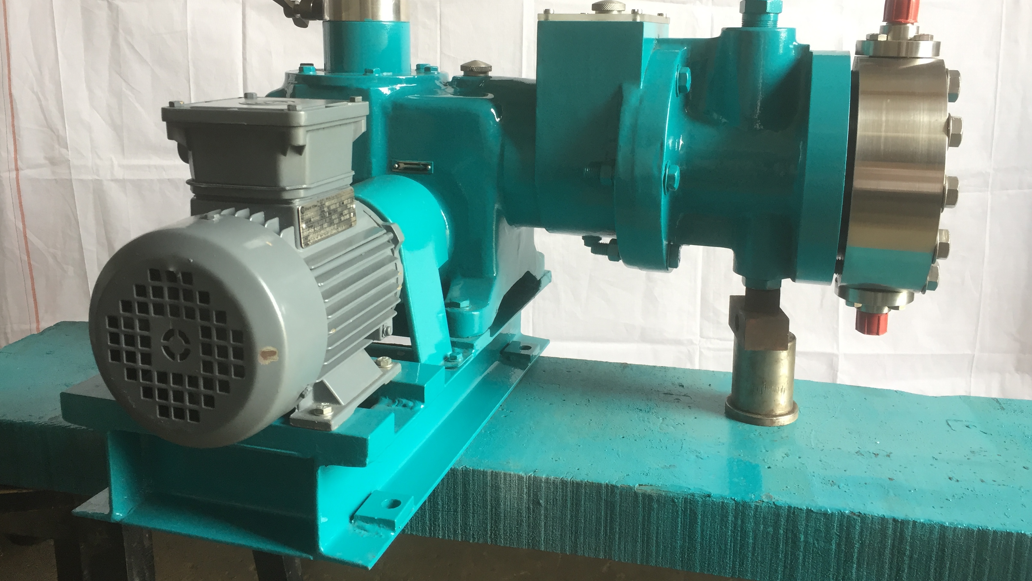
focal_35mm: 32
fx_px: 876
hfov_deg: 61.0
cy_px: 213
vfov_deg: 36.4
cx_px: 518
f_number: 2.2
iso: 32
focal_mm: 4.15
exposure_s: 1/33
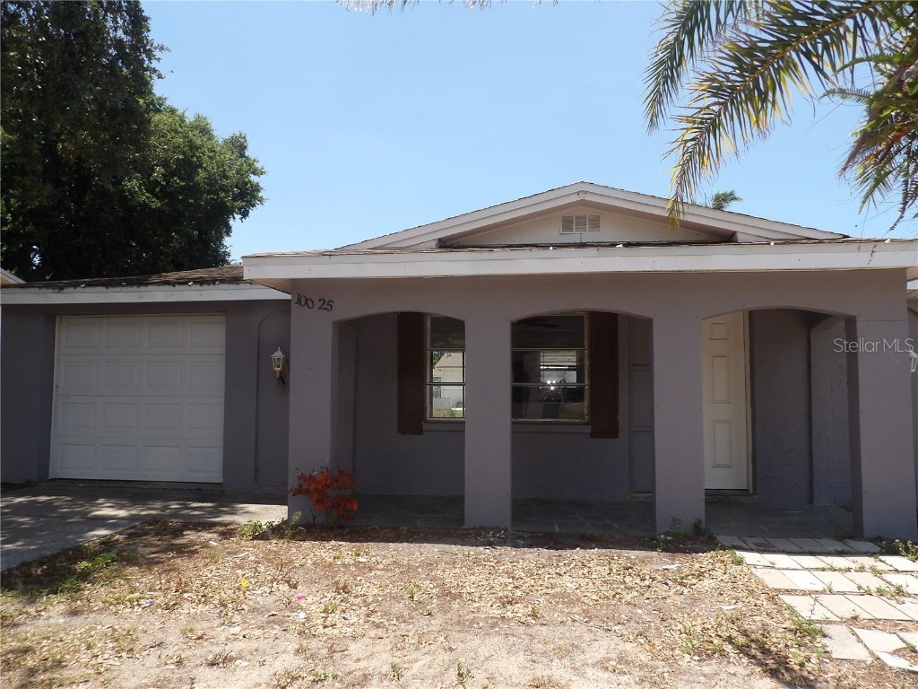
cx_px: 459
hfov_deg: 71.6
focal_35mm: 24
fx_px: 636
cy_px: 344
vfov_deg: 56.8
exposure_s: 1/688
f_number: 3.2
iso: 100
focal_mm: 4.3
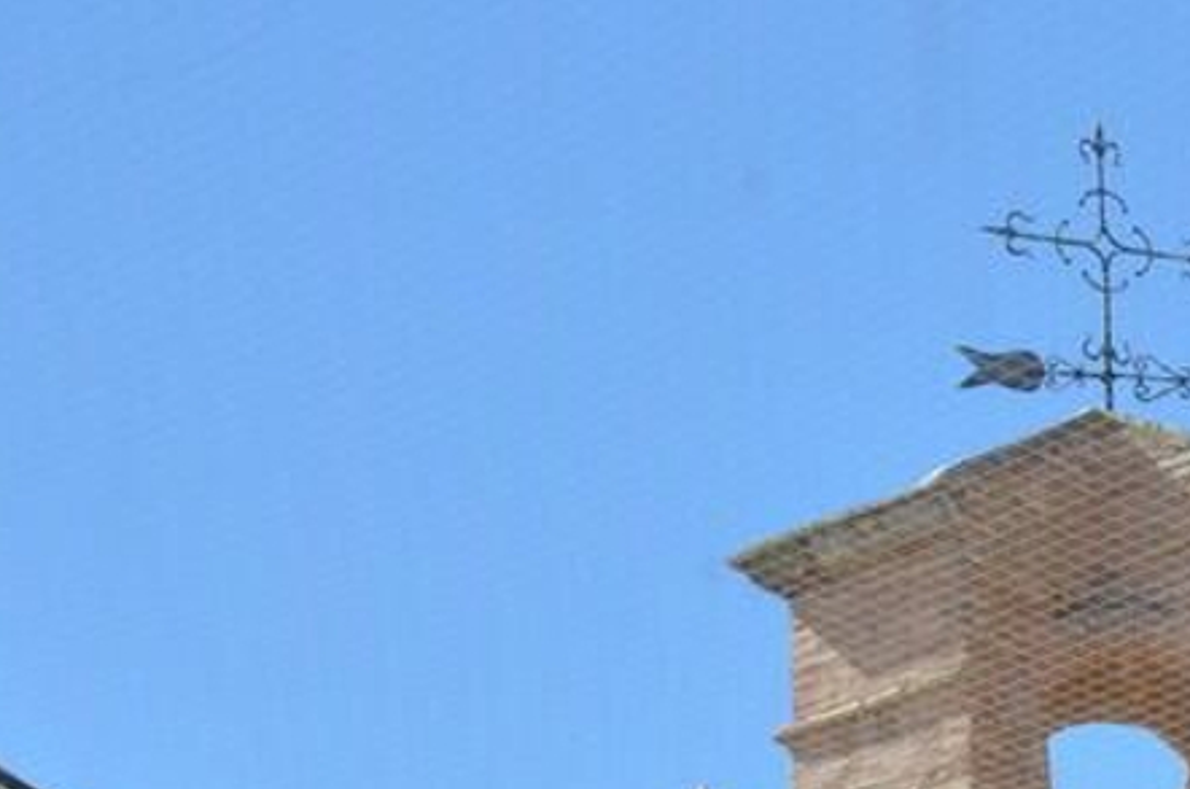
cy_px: 1088
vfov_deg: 4.6
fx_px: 9859
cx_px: 1745
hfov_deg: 6.8
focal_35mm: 299
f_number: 11
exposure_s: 1/500
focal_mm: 55
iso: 800
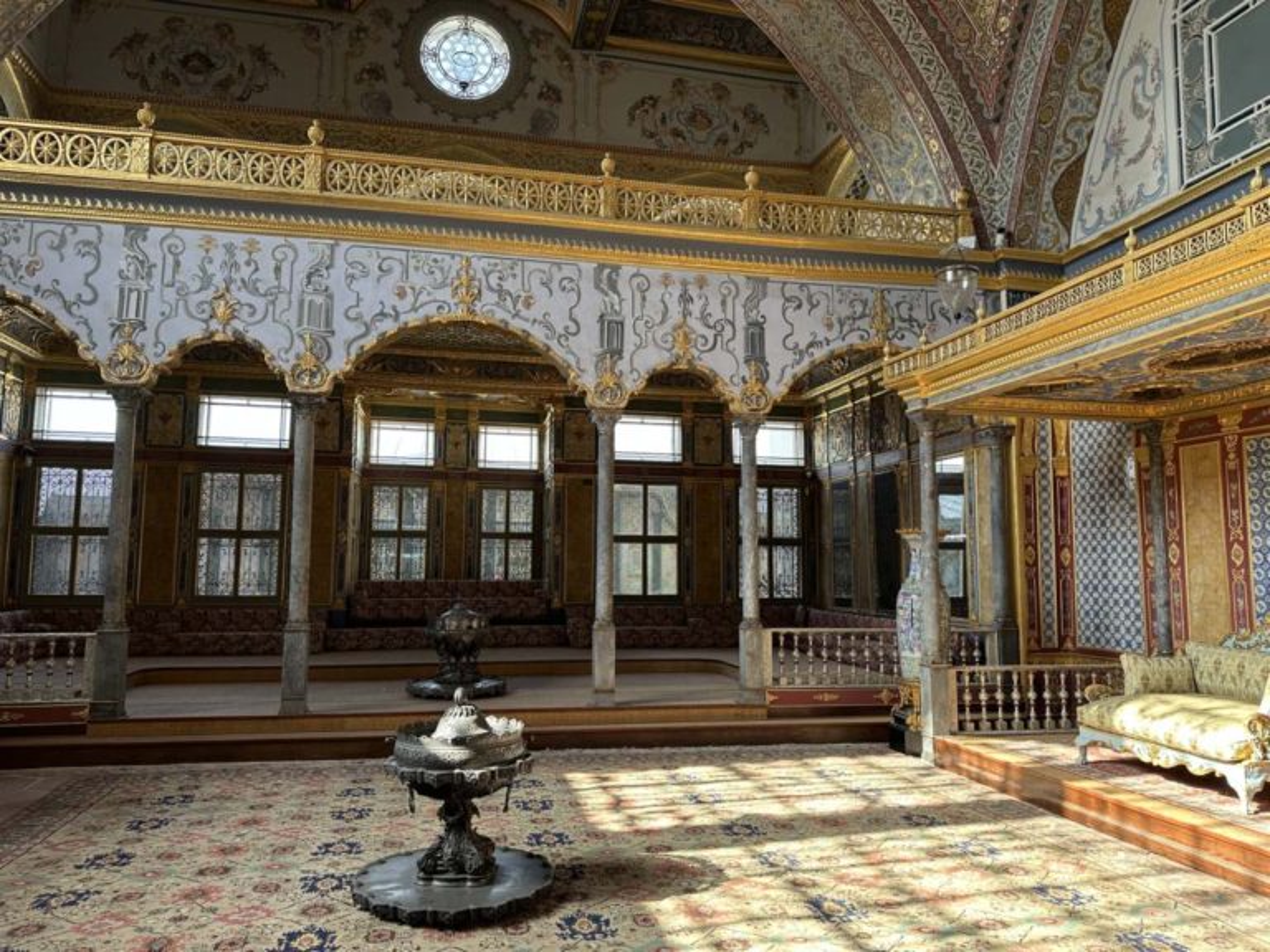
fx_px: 881
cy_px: 476
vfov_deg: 56.8
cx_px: 635
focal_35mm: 24
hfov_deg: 71.6
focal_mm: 6.86
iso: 100
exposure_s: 1/163
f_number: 1.78
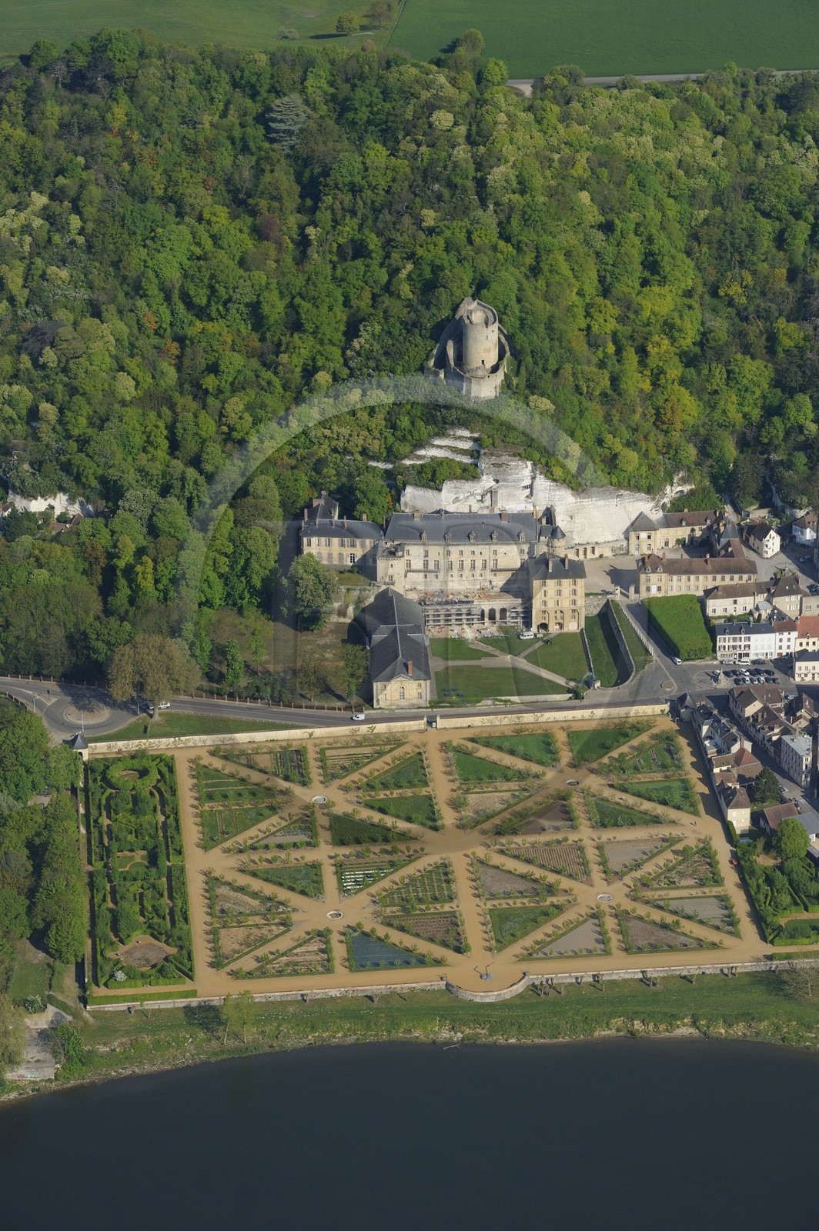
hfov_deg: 13.4
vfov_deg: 20.0
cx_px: 410
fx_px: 3487
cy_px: 616
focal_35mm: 102
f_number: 7.1
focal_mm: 102
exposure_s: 1/1250
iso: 400
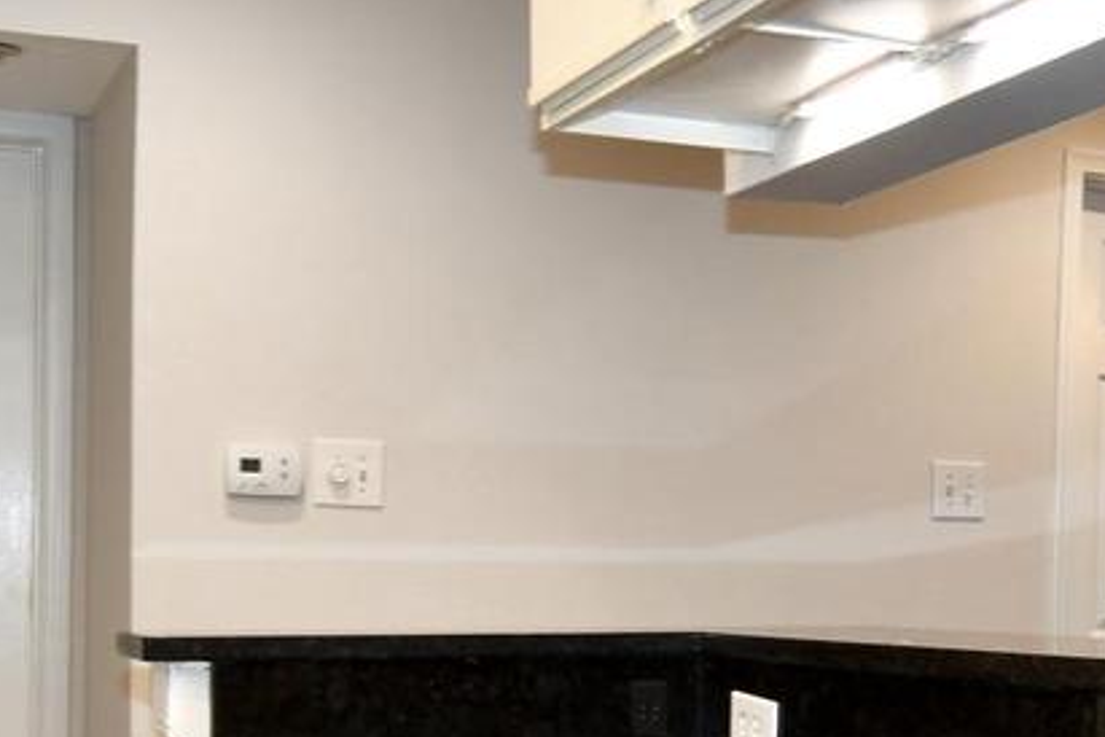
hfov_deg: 31.3
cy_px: 664
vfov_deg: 21.1
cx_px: 839
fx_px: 1934
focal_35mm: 63
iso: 450
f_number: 4
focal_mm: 12
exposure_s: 1/60
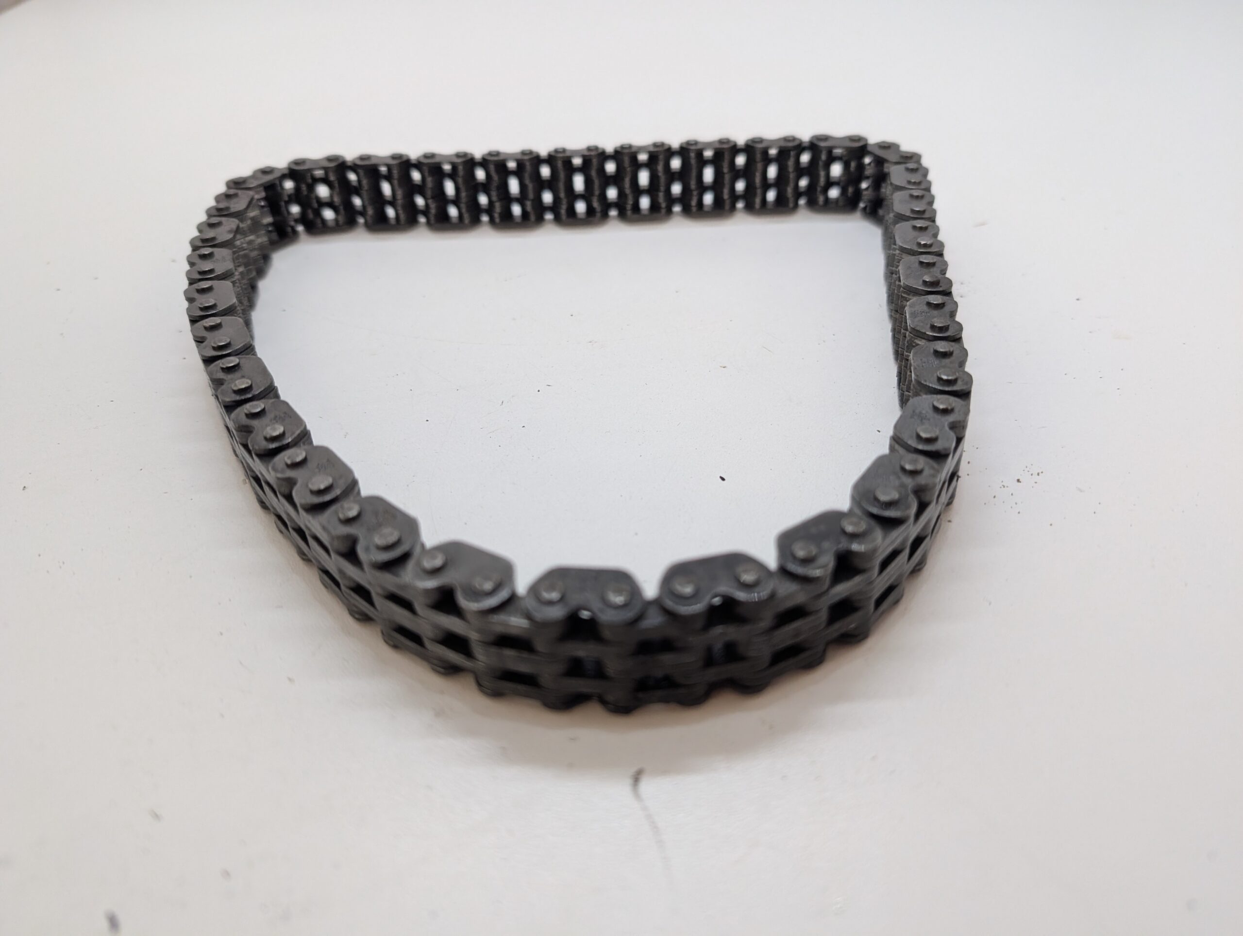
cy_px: 468
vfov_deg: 56.9
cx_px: 622
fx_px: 863
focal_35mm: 24
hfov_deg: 71.5
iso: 640
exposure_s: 1/260
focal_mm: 6.9
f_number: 1.68
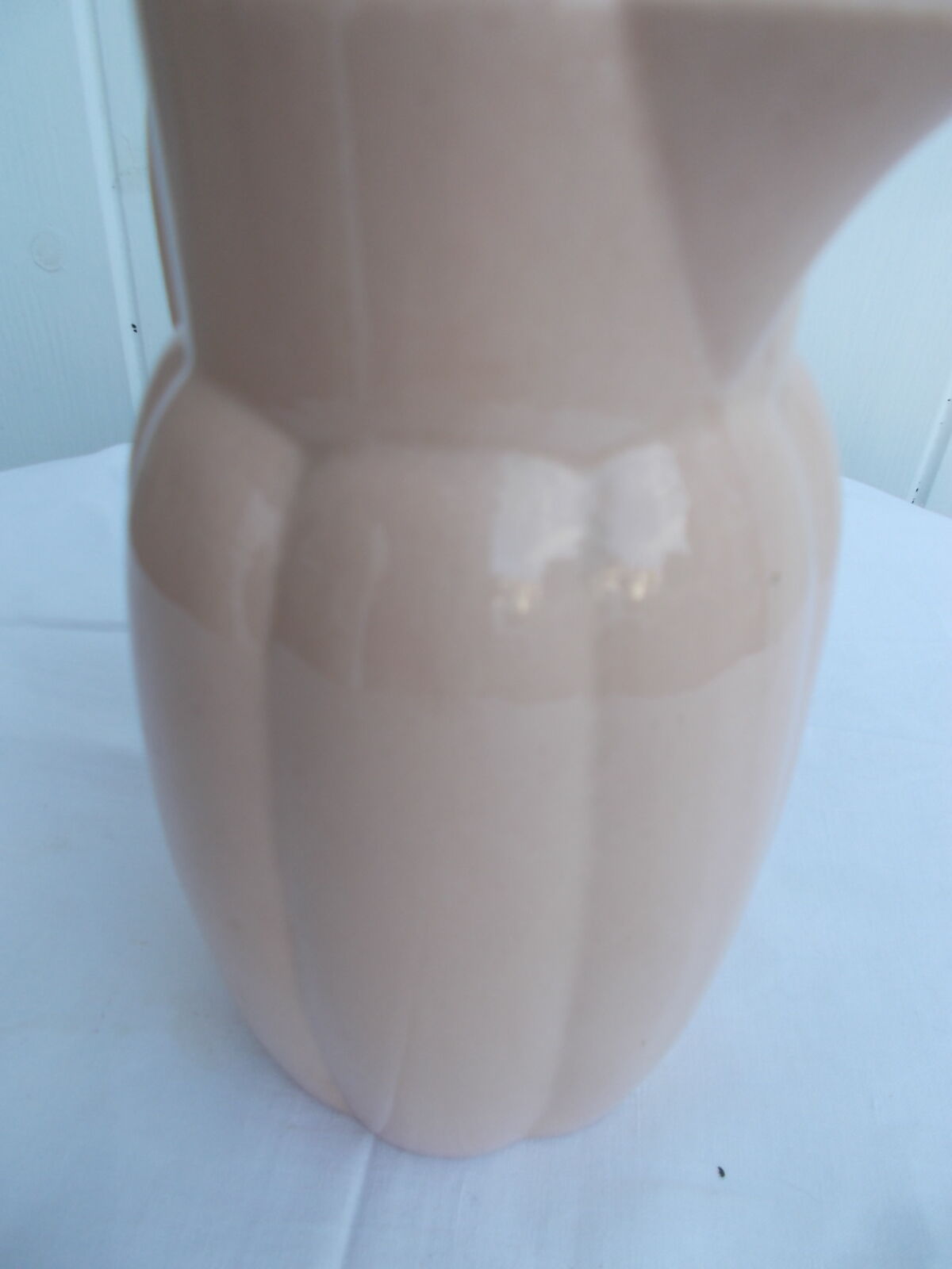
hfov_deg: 53.1
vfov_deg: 67.3
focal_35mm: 26
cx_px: 476
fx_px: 953
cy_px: 634
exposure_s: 1/125
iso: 80
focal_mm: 4.6
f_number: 3.2
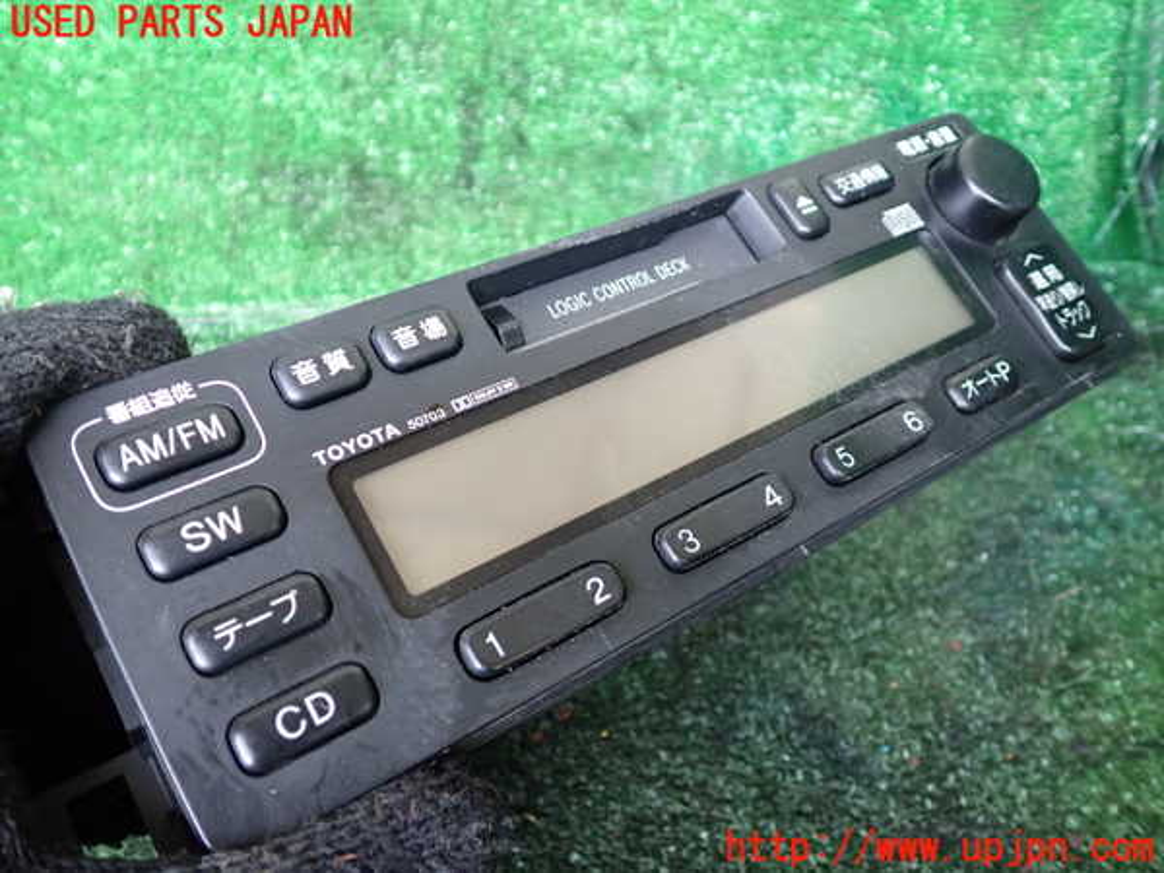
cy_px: 436
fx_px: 1009
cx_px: 582
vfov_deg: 46.8
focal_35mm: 30
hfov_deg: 60.0
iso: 250
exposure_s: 1/30
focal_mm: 5.4
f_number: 2.3
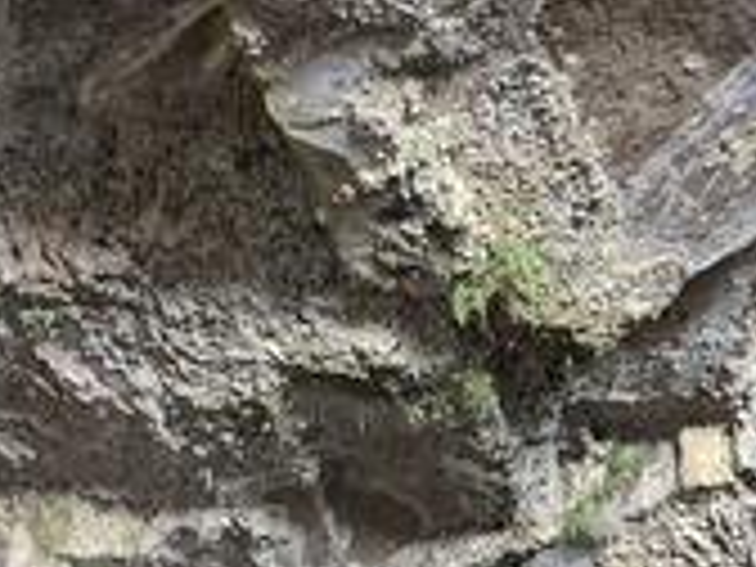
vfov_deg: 14.7
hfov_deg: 20.7
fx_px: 2031
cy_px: 860
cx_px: 670
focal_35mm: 93
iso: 400
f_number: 1.8
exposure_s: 1/47
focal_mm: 4.25
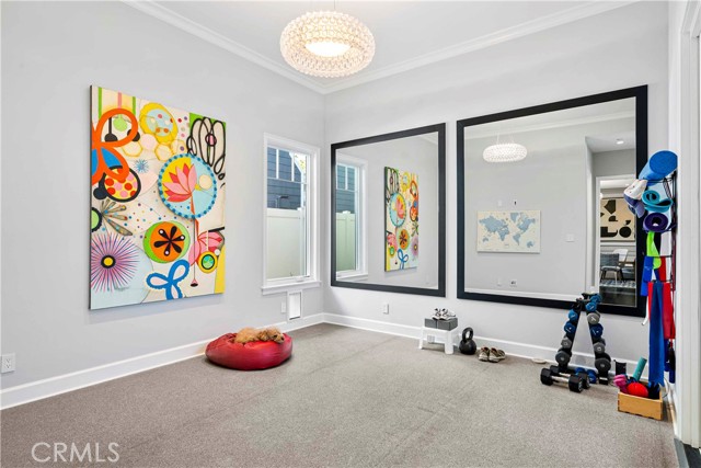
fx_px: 390
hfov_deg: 84.0
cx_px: 350
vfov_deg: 62.0
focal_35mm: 20
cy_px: 234
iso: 320
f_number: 9.5
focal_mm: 20
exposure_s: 1
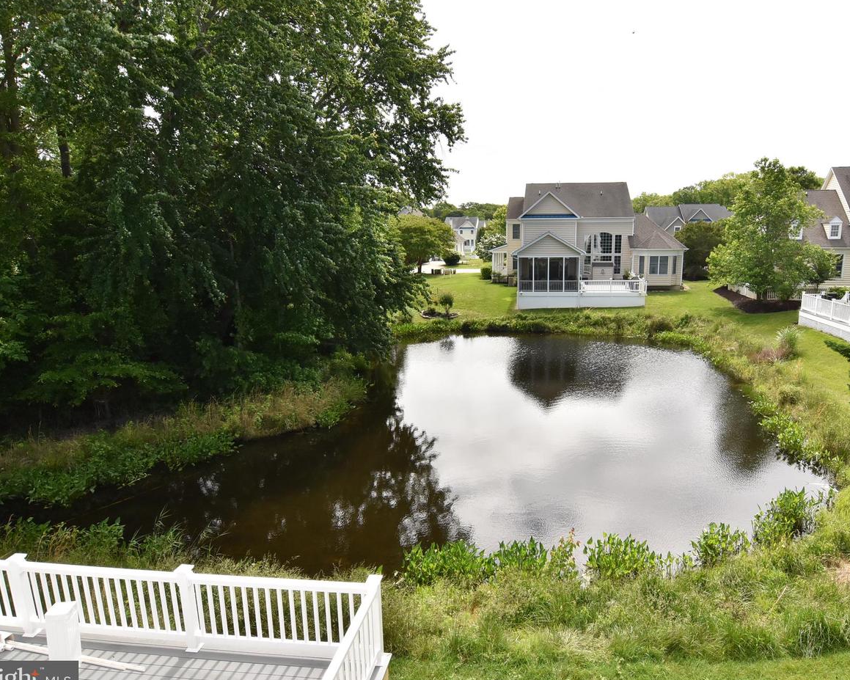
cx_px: 492
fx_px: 528
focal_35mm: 21
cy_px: 346
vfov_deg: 65.5
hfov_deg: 77.1
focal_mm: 12
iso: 640
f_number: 11
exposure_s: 1/500
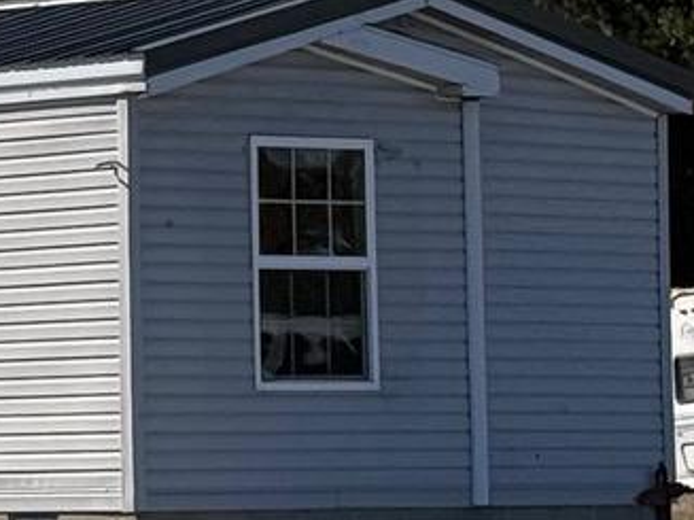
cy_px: 166
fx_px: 6032
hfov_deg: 6.4
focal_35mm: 301
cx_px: -641
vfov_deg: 4.9
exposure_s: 1/8772
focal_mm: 6.76
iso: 64
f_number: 1.78
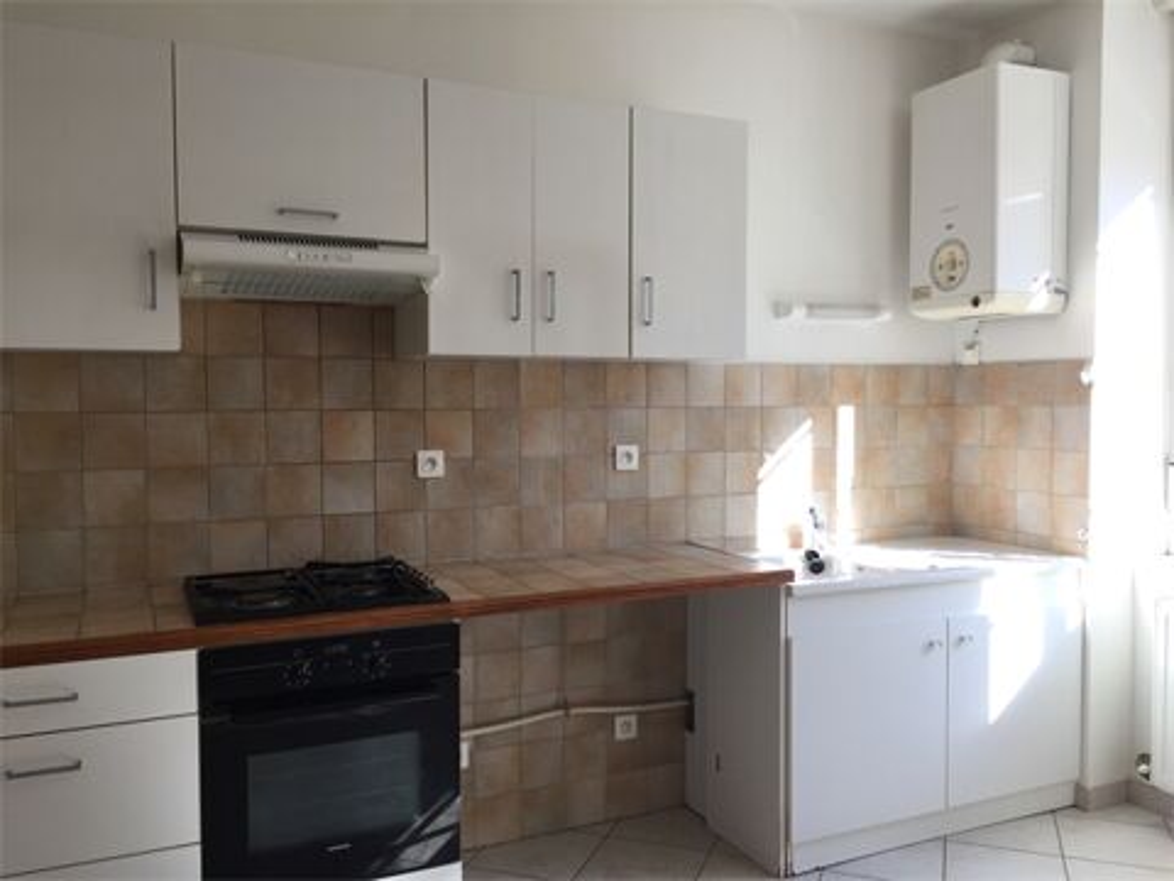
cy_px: 440
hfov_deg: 61.7
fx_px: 984
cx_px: 587
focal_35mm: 29
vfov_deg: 48.2
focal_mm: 4.15
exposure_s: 1/104
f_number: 2.2
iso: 32
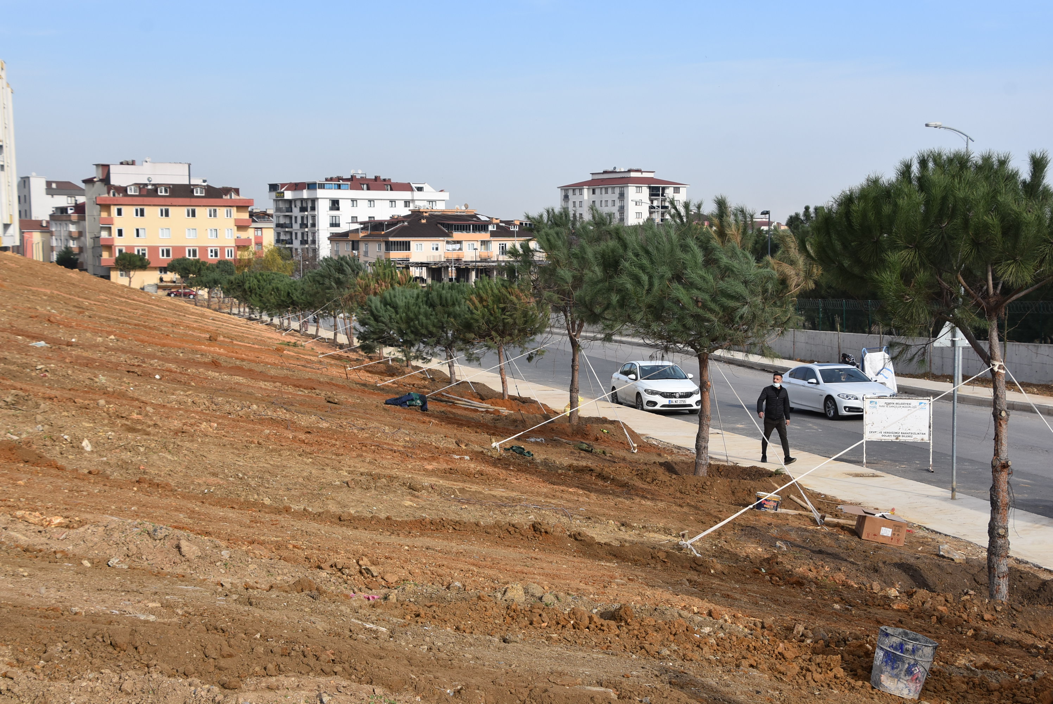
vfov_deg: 28.1
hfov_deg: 41.1
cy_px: 352
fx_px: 1405
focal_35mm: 48
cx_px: 526
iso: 220
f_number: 8
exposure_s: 1/500
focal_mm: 32
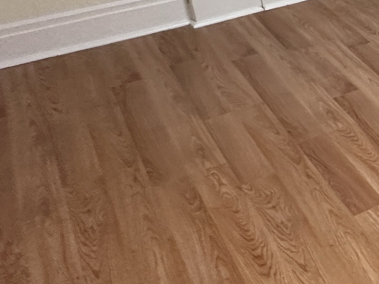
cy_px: -45
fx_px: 723
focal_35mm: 66
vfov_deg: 20.9
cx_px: 748
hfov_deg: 18.9
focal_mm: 2.22
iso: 250
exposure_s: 1/60
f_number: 2.2
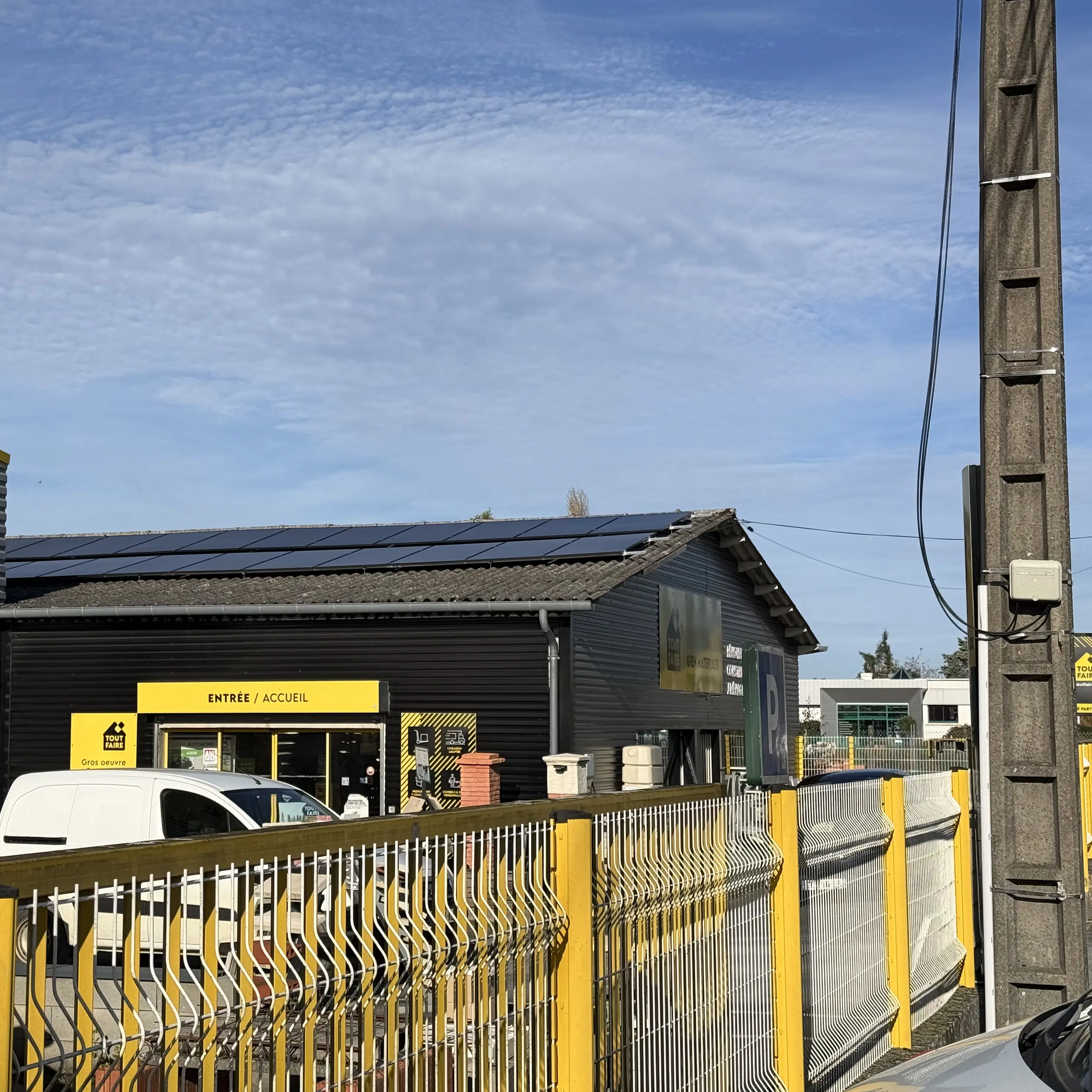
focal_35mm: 57
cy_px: 544
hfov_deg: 29.9
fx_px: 2034
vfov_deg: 30.0
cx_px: 387
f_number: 1.78
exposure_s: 1/8772
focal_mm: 6.76
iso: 64
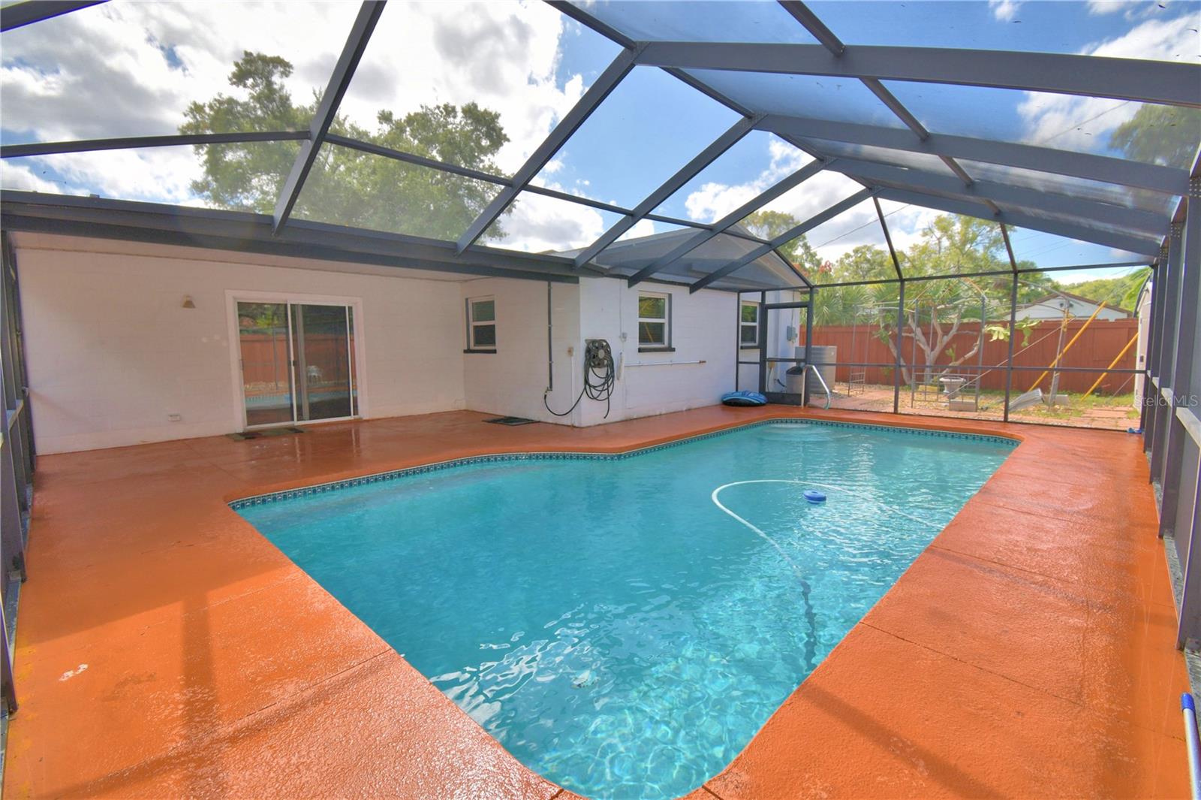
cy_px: 400
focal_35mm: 15
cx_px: 600
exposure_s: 1/250
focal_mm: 10
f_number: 6.3
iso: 100
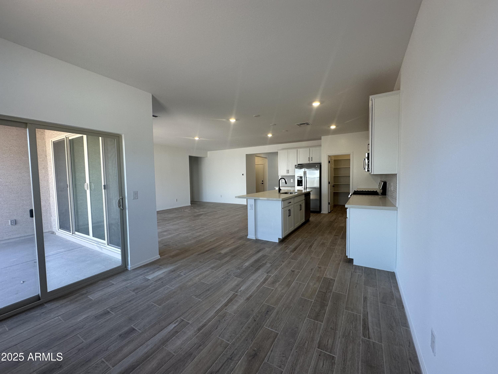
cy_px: 187
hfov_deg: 102.1
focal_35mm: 14
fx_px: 201
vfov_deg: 85.7
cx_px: 249
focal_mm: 2.22
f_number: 2.2
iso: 125
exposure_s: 1/120
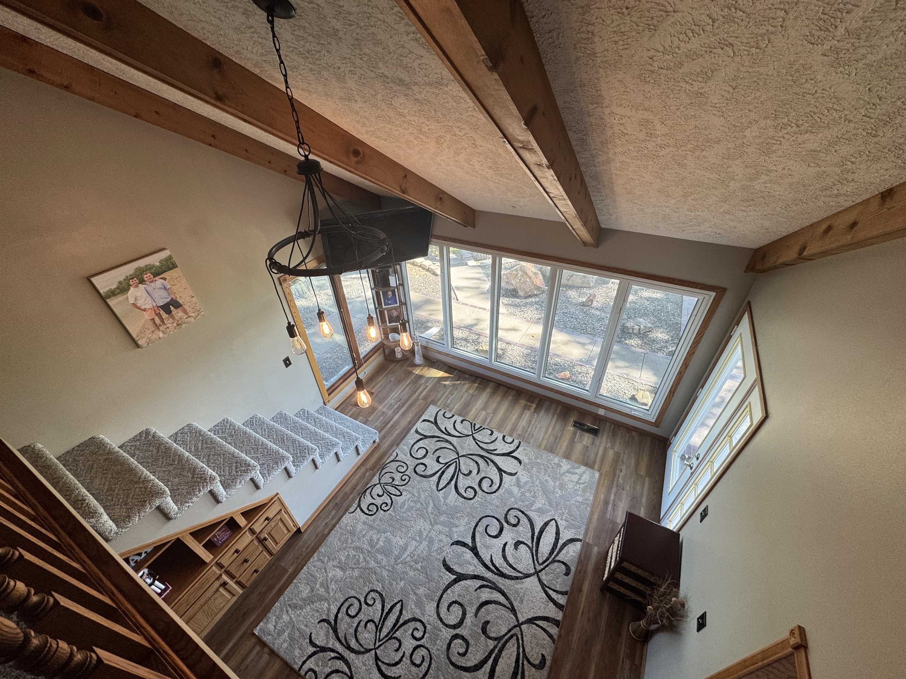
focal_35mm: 14
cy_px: 340
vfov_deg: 85.7
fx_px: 366
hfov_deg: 102.1
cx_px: 453
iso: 100
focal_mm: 2.22
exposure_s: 1/120
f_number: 2.2
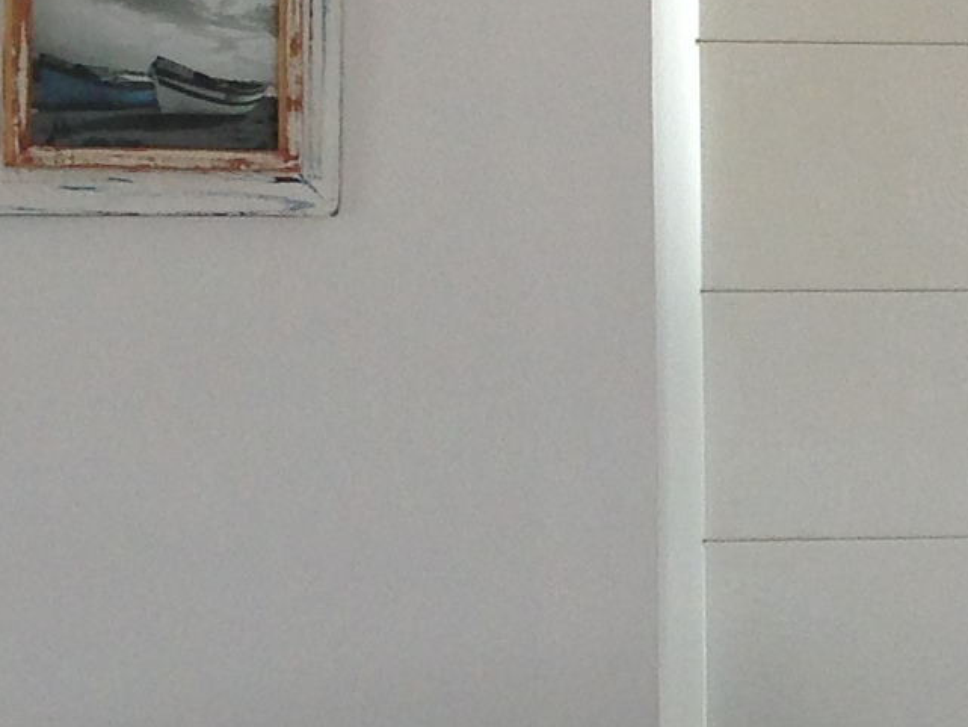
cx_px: 1993
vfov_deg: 8.8
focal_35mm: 168
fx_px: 4699
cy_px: 342
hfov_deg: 10.7
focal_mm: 4.12
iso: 50
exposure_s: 1/134
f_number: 2.4
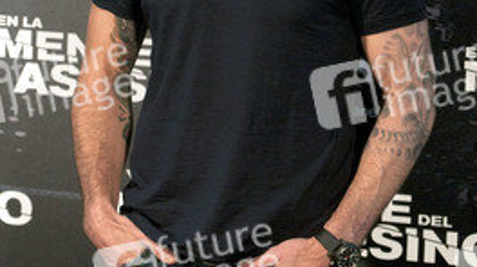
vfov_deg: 5.9
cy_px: -4
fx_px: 2591
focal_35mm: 205
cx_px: 239
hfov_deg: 10.5
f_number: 3.5
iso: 800
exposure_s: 1/200
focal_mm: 86
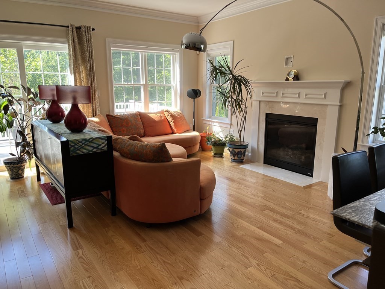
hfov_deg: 67.3
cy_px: 144
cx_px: 192
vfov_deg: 53.1
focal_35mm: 26
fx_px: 289
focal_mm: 5.1
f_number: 1.6
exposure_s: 1/121
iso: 80
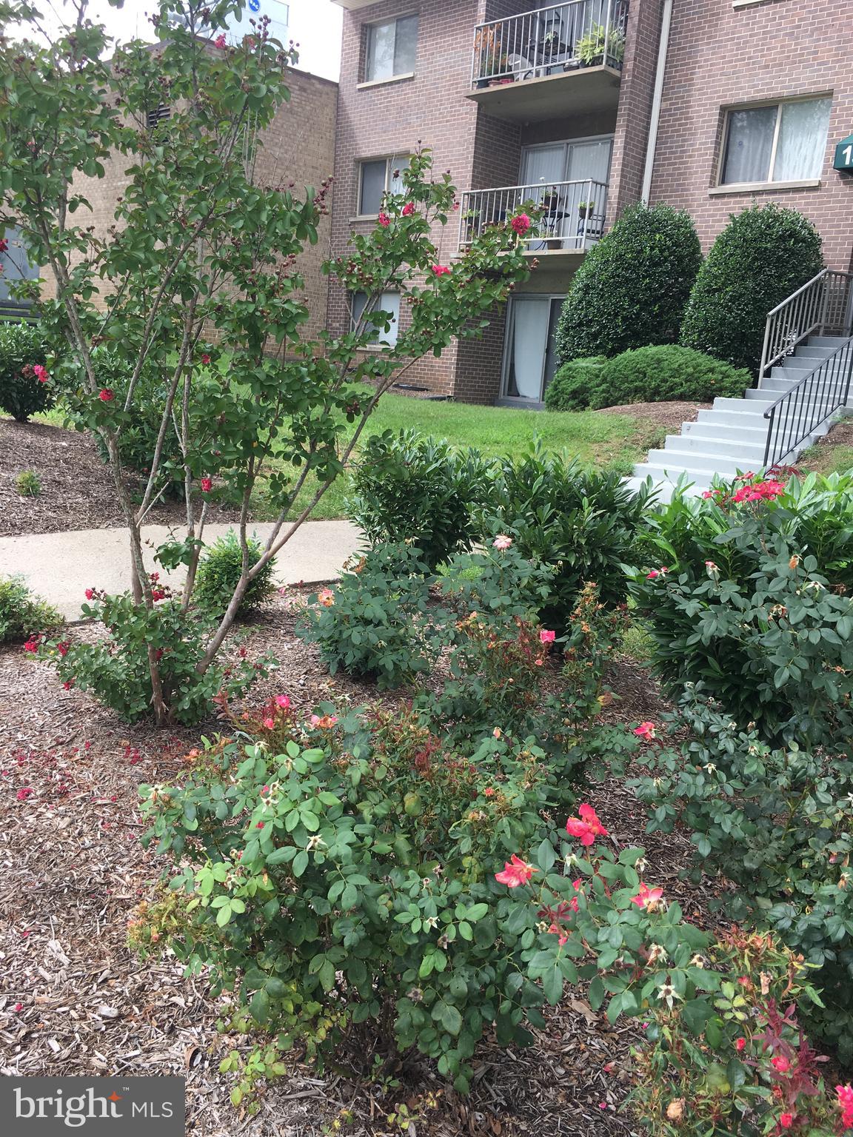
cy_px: 568
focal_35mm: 29
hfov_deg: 48.2
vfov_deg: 61.7
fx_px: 953
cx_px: 426
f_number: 2.2
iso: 25
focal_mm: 4.15
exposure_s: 1/337
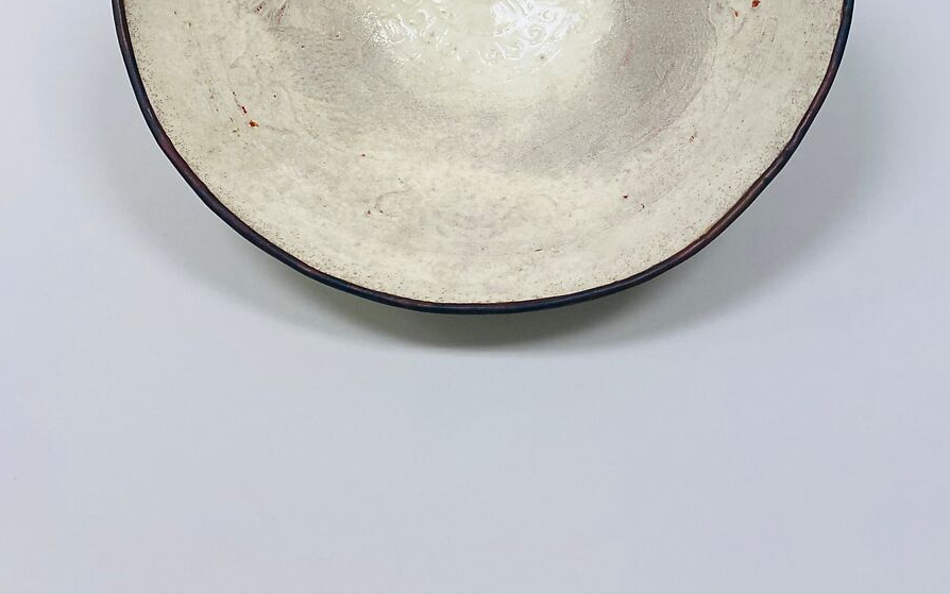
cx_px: 475
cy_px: -35
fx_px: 958
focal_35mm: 37
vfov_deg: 31.2
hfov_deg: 52.7
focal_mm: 4.25
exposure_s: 1/105
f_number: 1.8
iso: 100
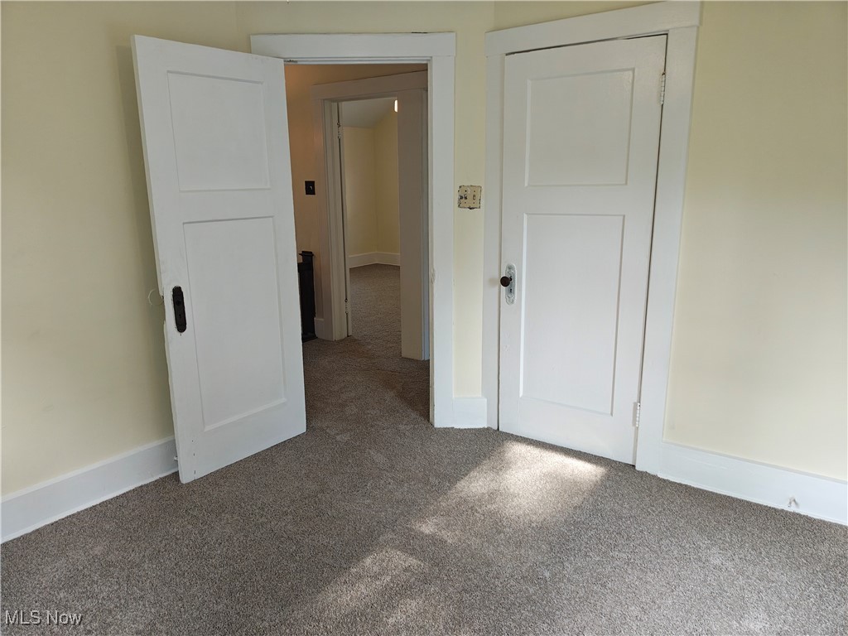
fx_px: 612
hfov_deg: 69.4
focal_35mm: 25
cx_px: 424
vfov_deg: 54.9
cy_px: 318
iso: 822
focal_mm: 4.68
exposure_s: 1/120
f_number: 1.7
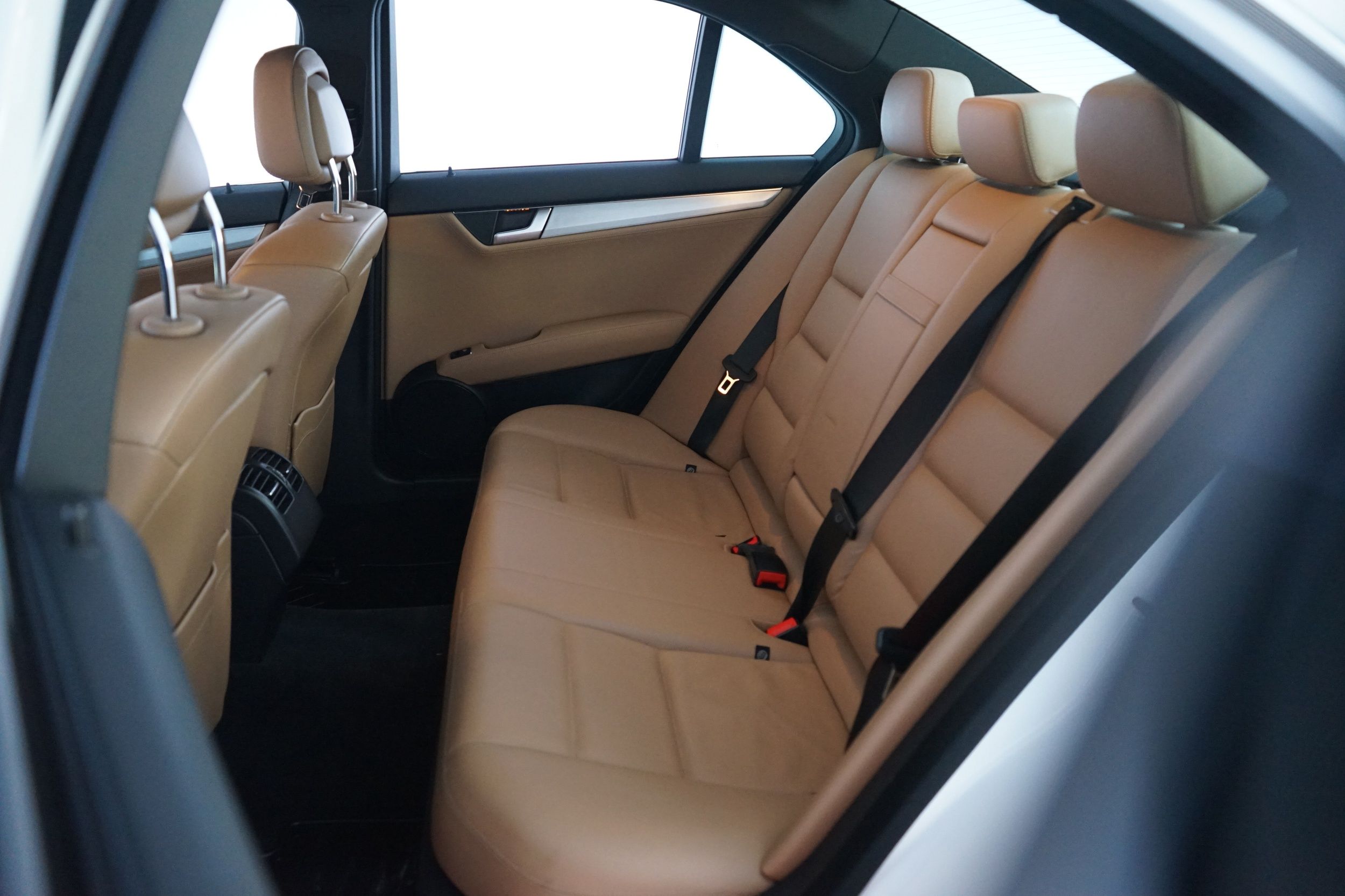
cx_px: 672
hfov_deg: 63.7
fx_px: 1083
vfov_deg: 45.0
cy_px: 448
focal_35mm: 29
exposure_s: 1/15
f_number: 3.5
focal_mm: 29
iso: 4000
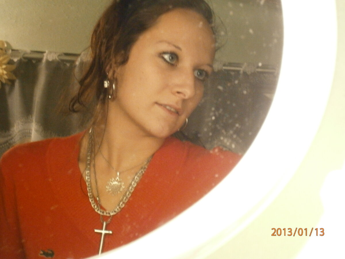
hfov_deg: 22.5
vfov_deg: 17.0
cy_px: 130
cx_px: 172
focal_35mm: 87
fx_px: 867
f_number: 4.9
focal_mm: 15.4
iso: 800
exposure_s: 1/25
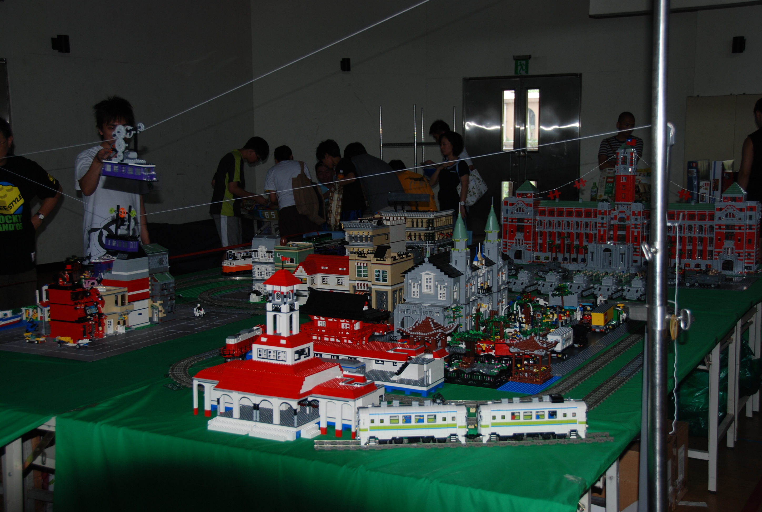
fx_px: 1018
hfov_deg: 41.0
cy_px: 256
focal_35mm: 48
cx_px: 381
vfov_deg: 28.2
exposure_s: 1/60
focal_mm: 32
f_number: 4.2
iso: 100
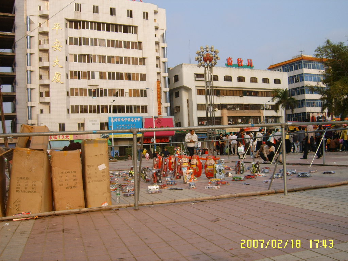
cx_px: 174
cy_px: 130
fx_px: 352
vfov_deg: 40.7
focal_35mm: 35
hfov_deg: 52.6
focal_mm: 5.8
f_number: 5.8
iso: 50
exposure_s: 1/350
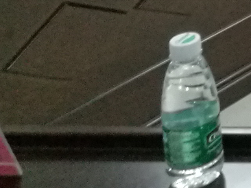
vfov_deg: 7.9
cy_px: -331
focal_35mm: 168
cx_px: 767
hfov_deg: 9.2
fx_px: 1218
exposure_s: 1/24
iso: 320
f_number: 2.2
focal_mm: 4.5
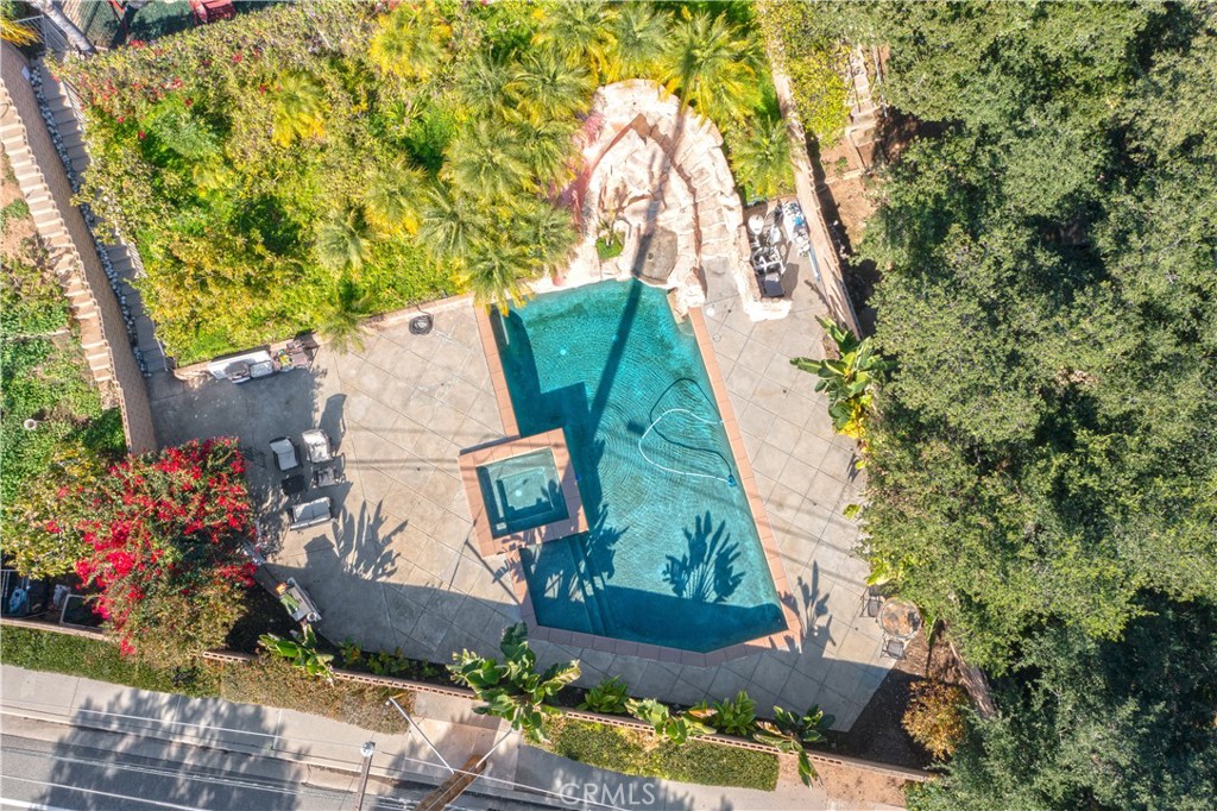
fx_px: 946
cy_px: 406
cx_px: 608
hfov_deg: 65.5
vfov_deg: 46.4
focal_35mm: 28
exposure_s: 1/320
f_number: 5
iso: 100
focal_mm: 10.26
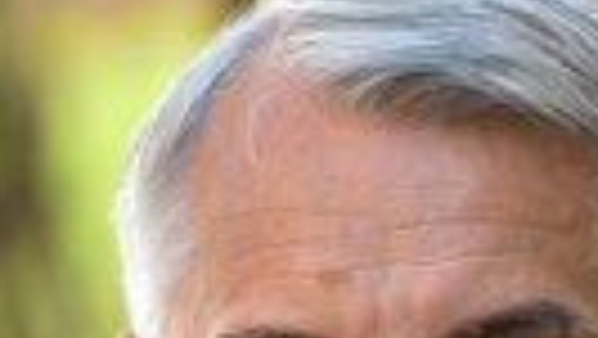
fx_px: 12487
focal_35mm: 787
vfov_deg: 1.5
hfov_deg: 2.7
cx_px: 513
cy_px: 417
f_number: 2.8
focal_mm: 200
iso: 450
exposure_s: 1/1000
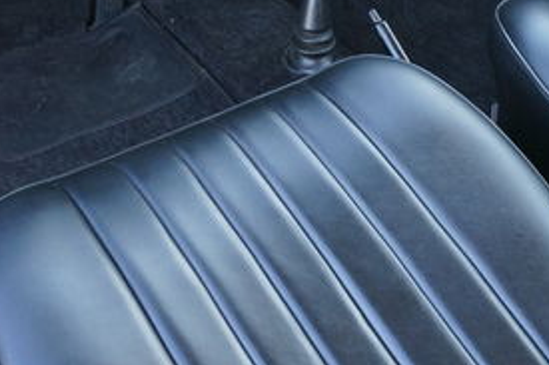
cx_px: 287
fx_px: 1021
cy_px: -2
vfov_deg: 19.7
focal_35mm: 67
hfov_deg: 30.1
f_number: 4
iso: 640
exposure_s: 1/160
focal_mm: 16
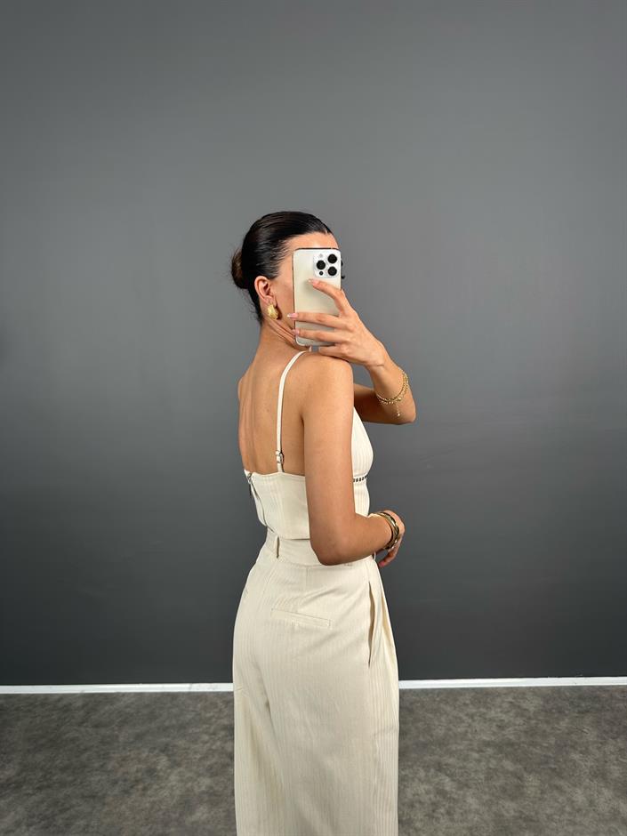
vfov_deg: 71.6
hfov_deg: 56.8
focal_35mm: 24
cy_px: 418
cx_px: 314
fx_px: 580
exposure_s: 1/121
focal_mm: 6.86
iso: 64
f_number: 1.78
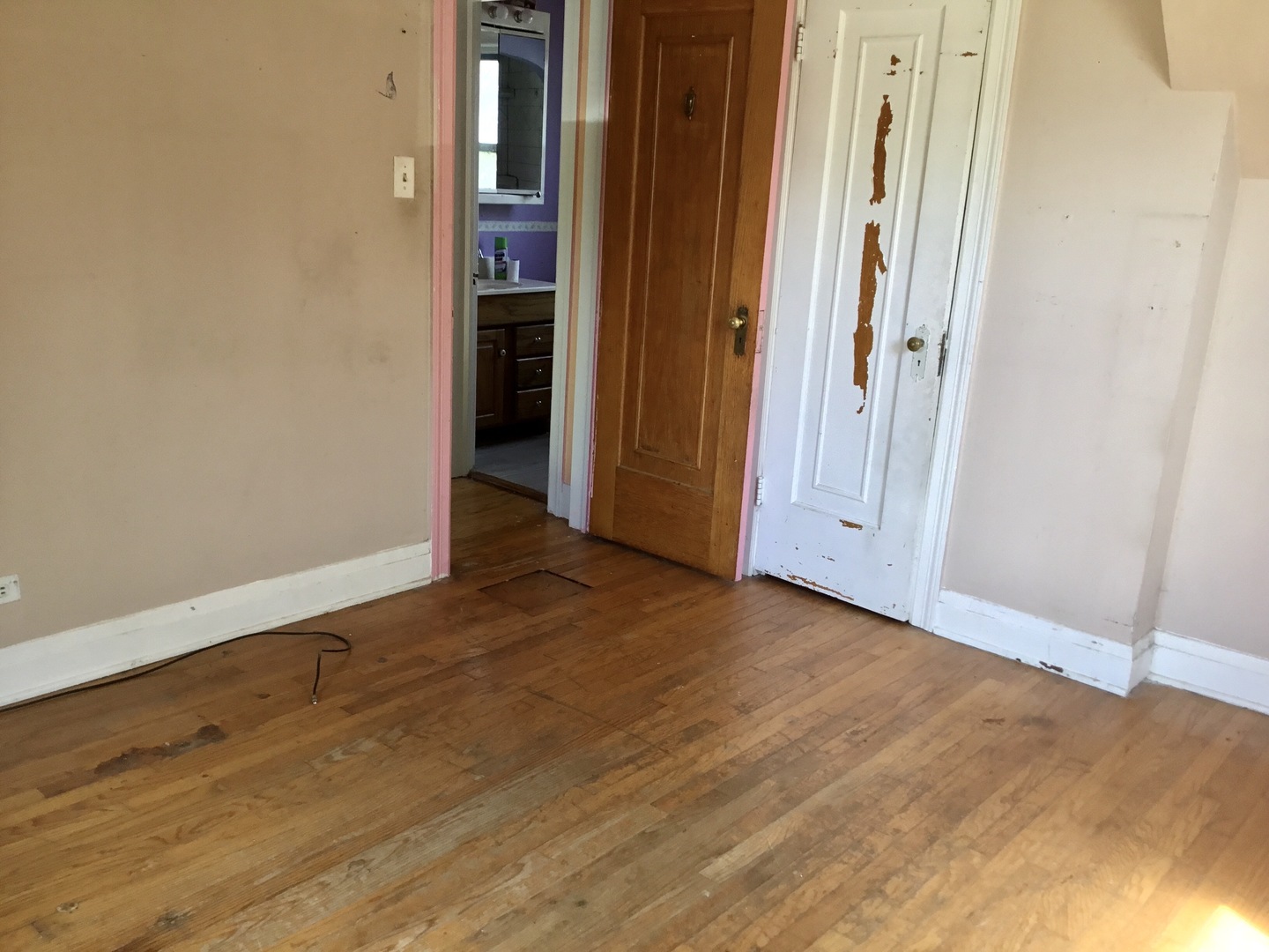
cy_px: 476
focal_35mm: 31
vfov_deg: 45.4
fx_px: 1136
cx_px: 634
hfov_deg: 58.4
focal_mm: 3.3
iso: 40
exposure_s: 1/30
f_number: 2.4
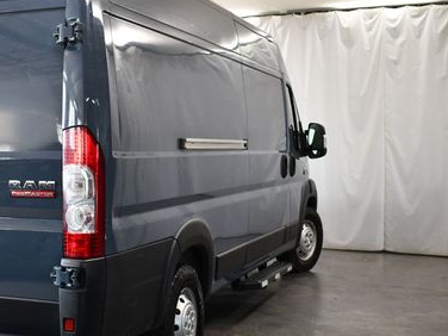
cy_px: 181
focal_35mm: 59
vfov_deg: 24.8
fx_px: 764
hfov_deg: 31.9
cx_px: 98
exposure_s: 1/125
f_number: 3.5
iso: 800
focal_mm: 18
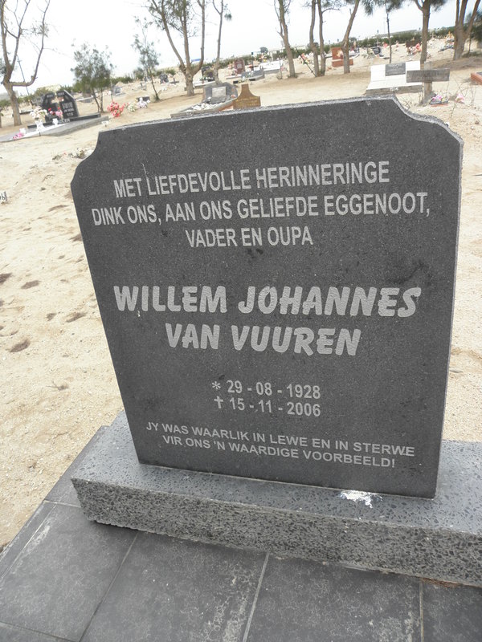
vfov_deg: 67.3
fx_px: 483
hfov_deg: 53.1
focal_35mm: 26
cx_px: 241
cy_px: 321
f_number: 2.8
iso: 64
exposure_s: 1/40
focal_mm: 4.6
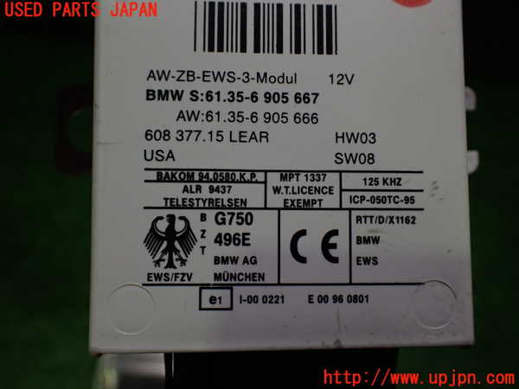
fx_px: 450
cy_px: 194
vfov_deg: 46.8
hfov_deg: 60.0
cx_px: 260
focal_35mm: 30
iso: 320
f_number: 2.3
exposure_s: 1/125
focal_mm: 5.4
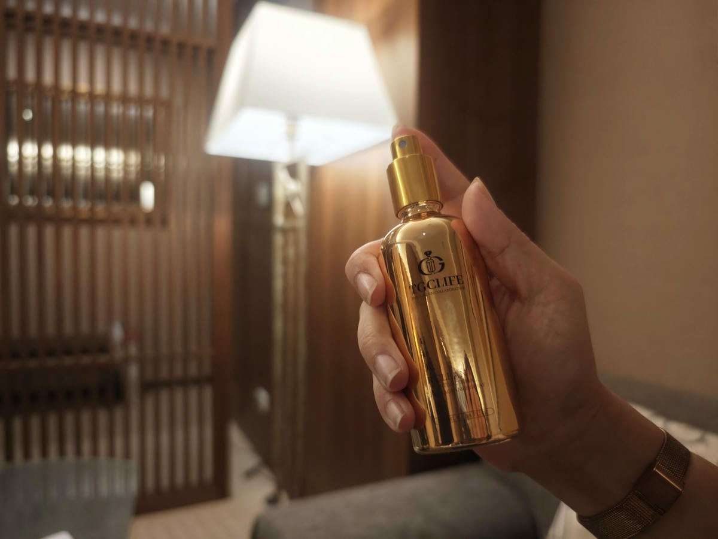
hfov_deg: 73.9
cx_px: 359
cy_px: 270
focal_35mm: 23
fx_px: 477
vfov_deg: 58.9
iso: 250
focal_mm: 8.72
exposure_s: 1/60
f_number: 1.63
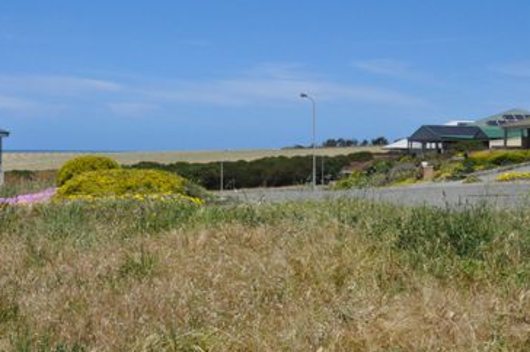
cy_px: 167
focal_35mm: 62
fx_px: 912
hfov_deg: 32.4
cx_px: 298
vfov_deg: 21.9
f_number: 25
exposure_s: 1/640
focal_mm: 32
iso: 2000
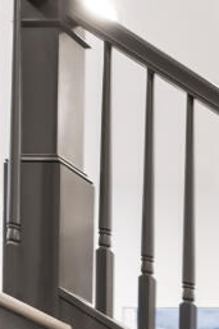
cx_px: 818
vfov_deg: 11.9
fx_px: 1352
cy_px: 727
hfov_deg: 7.3
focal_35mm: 148
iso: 500
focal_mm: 19
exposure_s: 1/6
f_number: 7.1
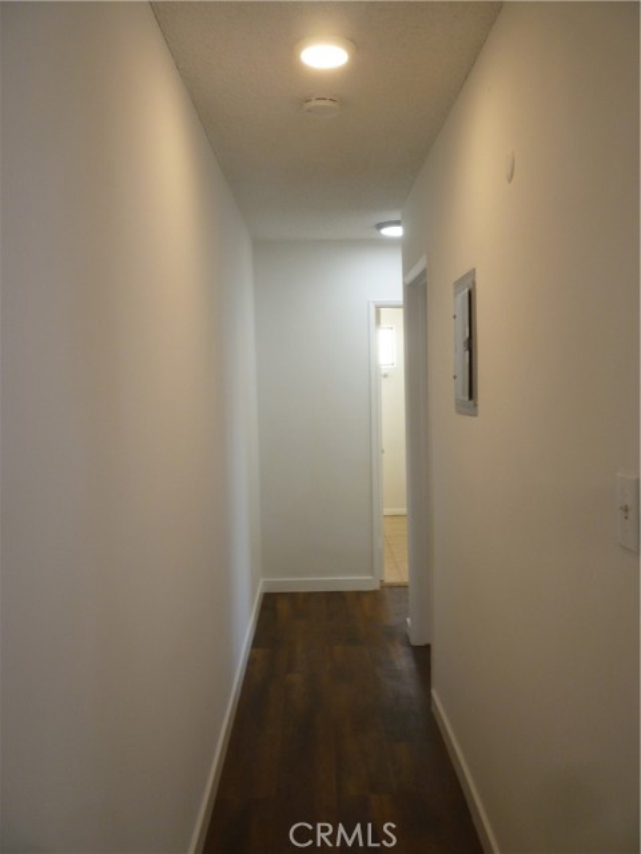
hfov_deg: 48.2
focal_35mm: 29
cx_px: 320
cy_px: 427
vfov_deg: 61.7
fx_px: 716
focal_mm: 5.2
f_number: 3.3
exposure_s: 1/30
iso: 125
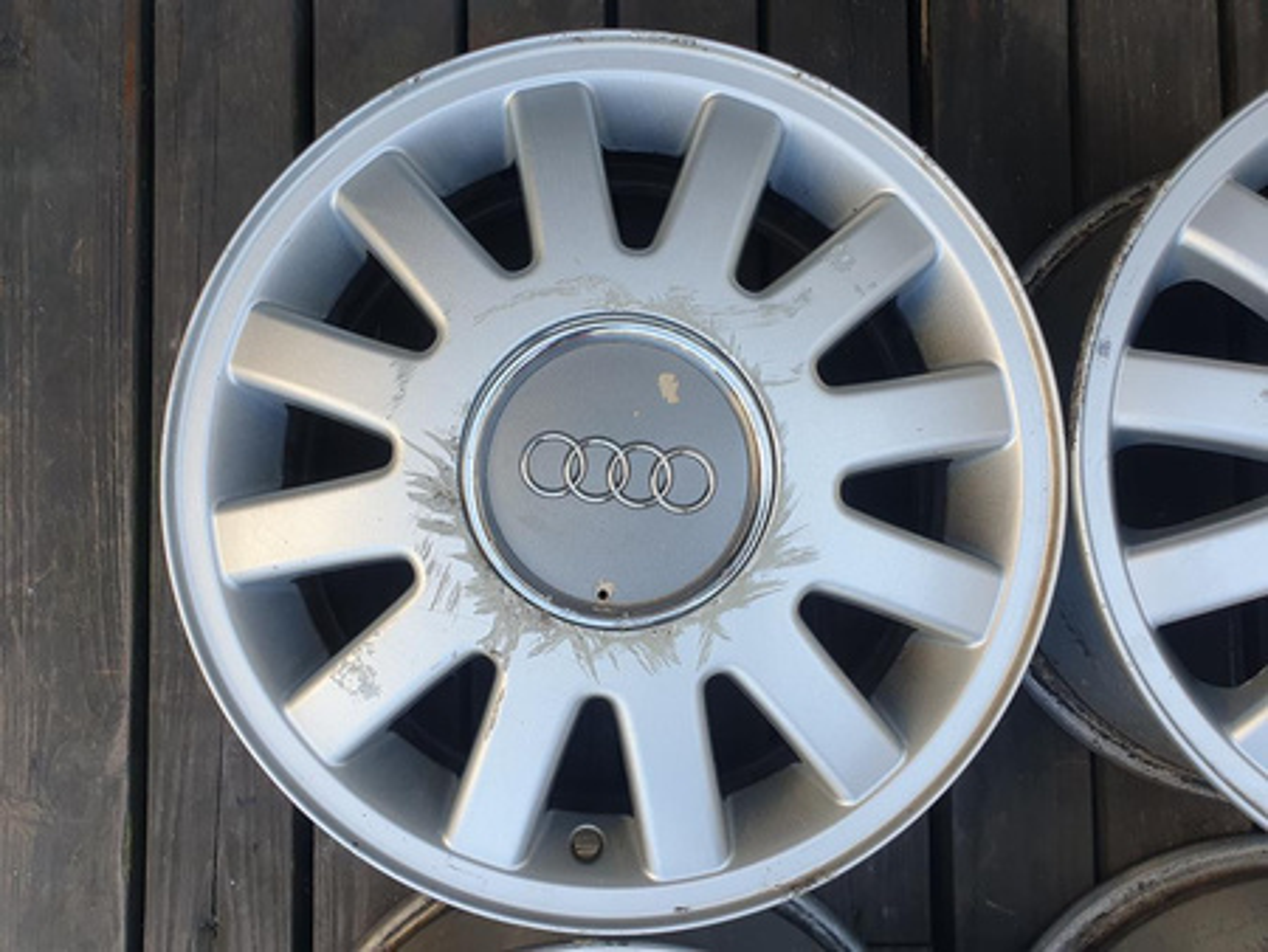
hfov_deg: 67.3
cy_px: 476
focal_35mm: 26
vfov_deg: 53.1
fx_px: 953
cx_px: 634
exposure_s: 1/184
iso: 50
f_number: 2.4
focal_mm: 4.32
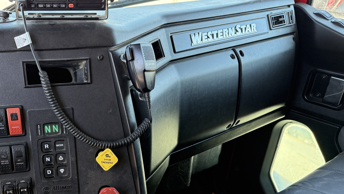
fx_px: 347
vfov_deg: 30.2
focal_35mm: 38
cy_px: 163
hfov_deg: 51.1
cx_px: 96
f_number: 1.78
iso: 200
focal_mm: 6.76
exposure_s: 1/140
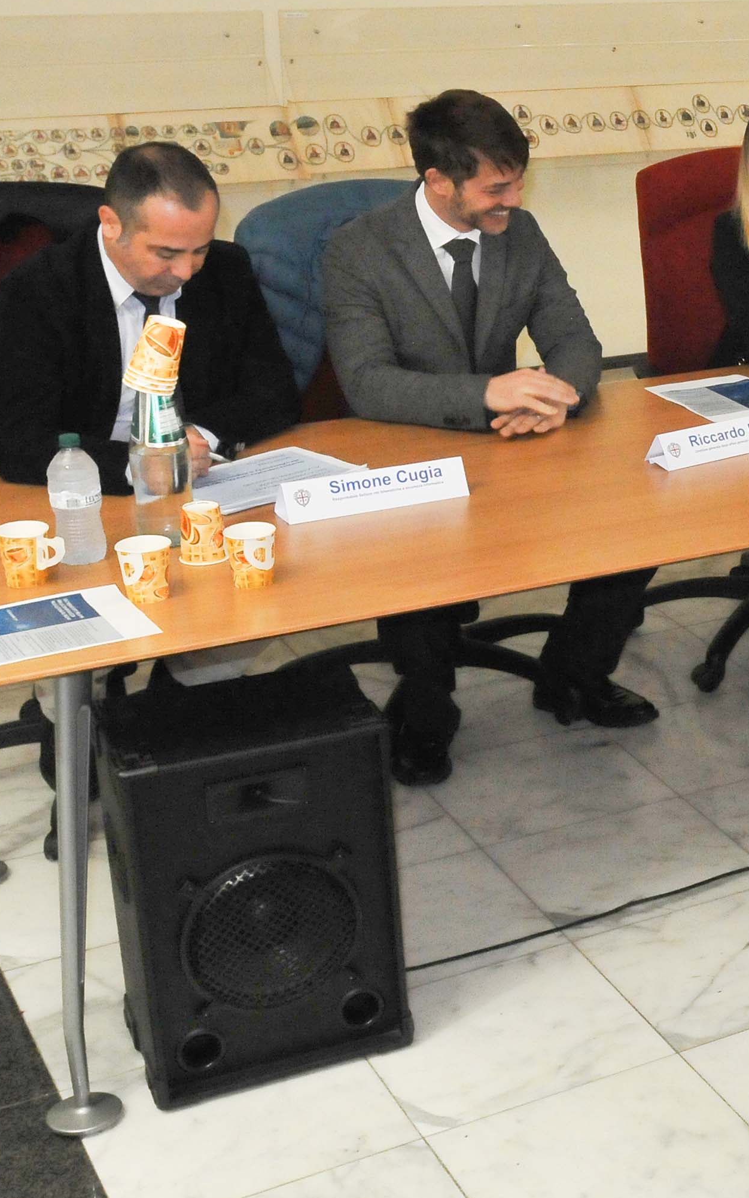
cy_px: 461
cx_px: 1150
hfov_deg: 18.4
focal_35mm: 62
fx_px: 2028
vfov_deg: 32.8
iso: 1600
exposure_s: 1/60
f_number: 5.6
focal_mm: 19
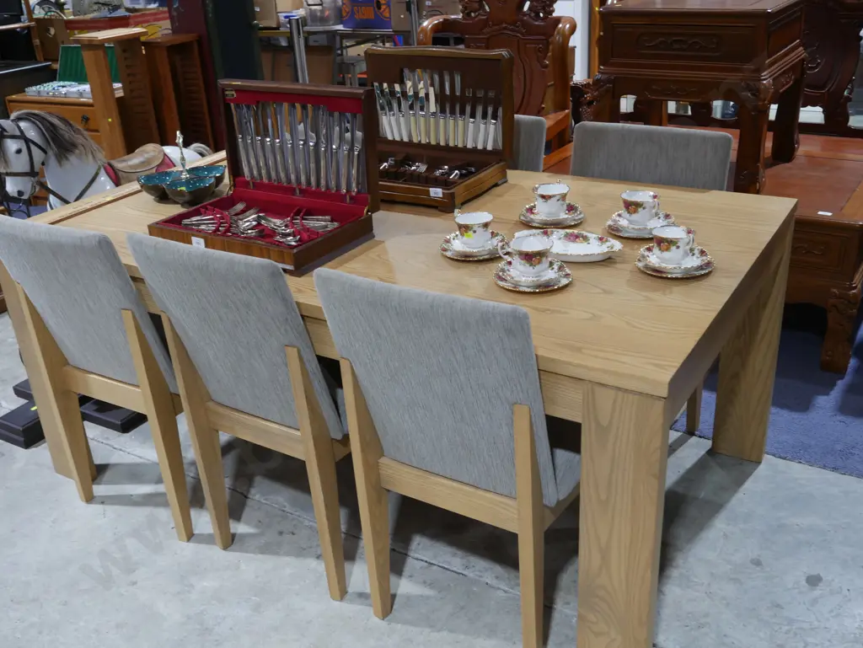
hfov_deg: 51.3
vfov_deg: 39.7
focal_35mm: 36
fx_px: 898
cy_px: 324
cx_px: 432
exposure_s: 1/60
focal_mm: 18
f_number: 4
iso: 500
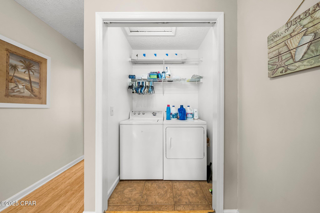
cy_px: 106
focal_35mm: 12
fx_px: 107
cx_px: 160
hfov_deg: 112.6
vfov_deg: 90.1
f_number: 9
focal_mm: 12
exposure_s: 1/1.25
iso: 400
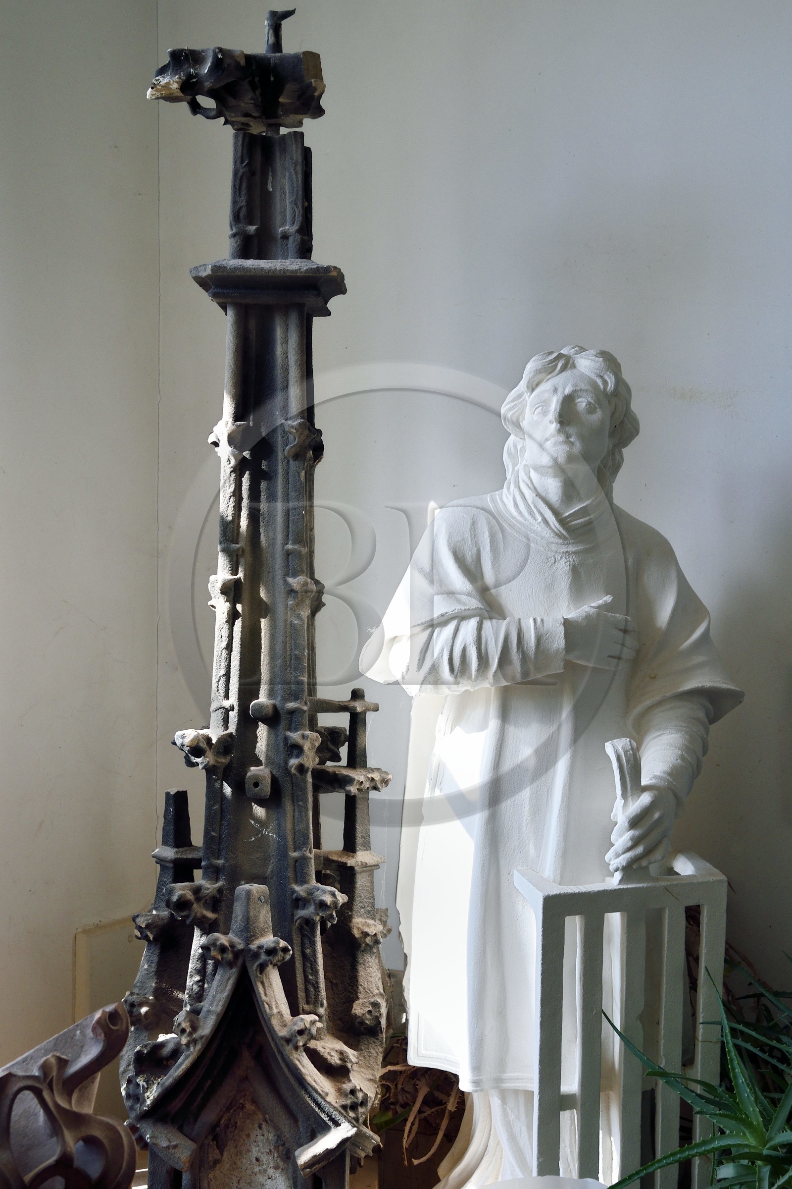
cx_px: 396
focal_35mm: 45
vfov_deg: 43.6
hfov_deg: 29.9
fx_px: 1485
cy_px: 594
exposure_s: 1/400
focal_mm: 45
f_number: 8
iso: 800
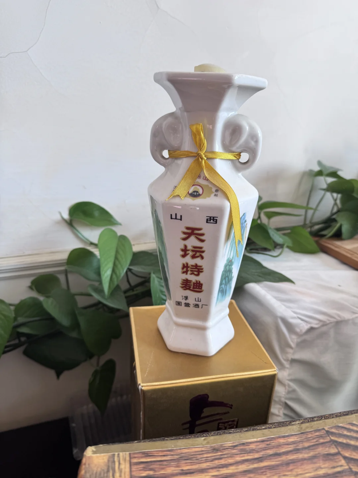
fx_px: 331
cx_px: 179
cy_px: 239
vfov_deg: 71.6
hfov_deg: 56.8
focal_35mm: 24
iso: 64
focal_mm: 6.76
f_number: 1.78
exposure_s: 1/158
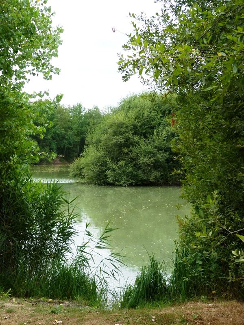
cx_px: 122
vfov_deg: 30.7
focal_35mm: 63
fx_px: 592
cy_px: 162
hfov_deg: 23.3
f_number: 3.3
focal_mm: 11.3
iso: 125
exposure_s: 1/500
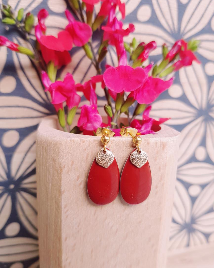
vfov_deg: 62.2
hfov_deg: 51.5
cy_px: 137
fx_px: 222
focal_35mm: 28
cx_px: 107
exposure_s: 1/165
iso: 40
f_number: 1.7
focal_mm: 4.2
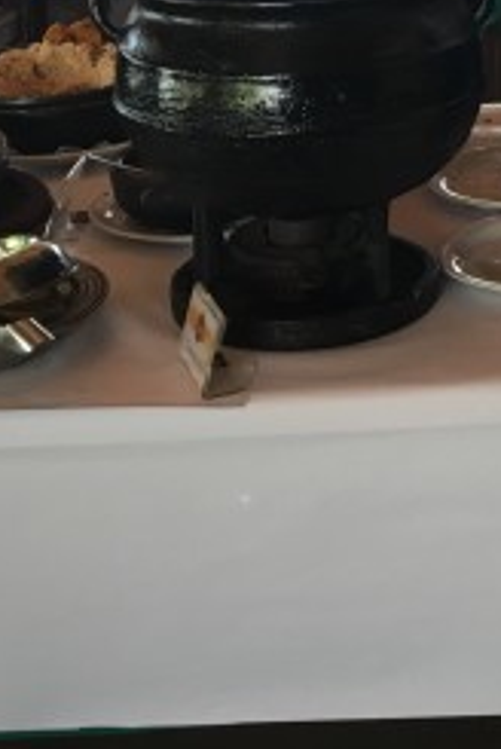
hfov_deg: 17.1
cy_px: 113
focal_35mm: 75
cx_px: 669
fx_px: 1561
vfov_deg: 26.3
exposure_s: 1/30
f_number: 2.2
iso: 80
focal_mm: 4.15
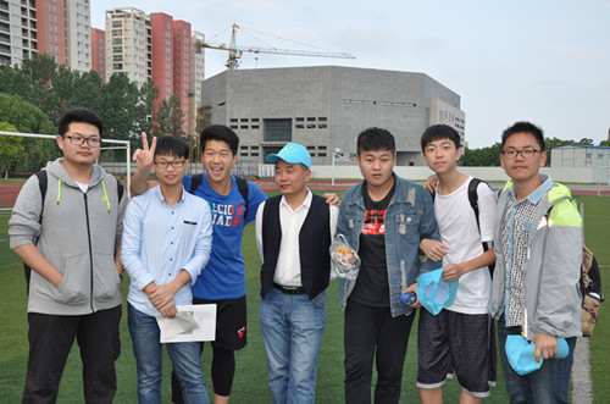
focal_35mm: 42
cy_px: 202
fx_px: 710
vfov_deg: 31.7
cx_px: 305
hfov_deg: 46.5
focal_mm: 28
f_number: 5.6
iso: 200
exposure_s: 1/200
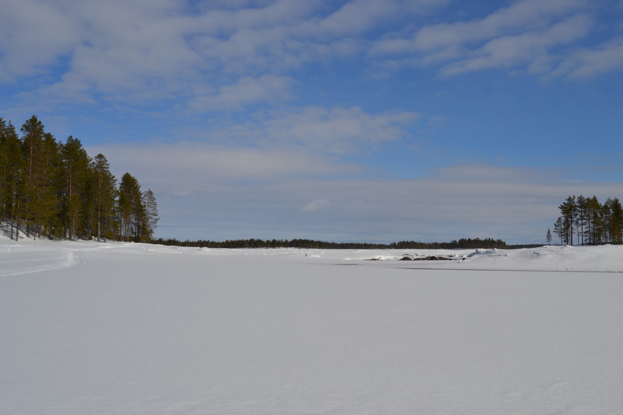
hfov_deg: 53.1
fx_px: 623
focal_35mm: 36
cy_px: 208
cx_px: 312
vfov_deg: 36.9
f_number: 10
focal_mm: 24
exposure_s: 1/400
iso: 100
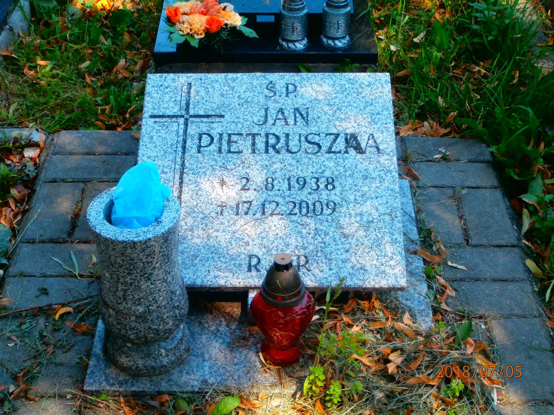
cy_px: 208
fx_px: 912
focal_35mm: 57
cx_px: 277
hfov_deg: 33.8
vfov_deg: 25.7
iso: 100
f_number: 4.5
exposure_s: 1/100
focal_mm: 10.11
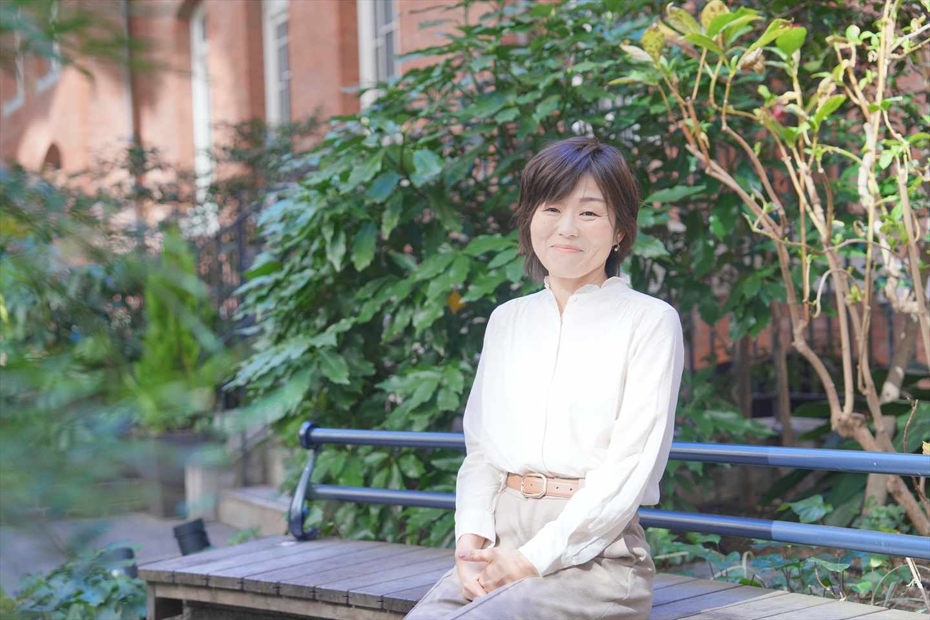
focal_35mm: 57
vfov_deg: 23.8
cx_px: 465
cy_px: 310
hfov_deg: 35.1
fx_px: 1472
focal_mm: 57
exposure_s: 1/400
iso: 200
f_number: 2.8
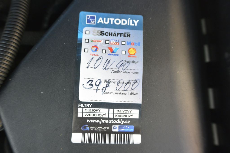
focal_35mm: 27
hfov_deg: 67.4
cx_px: 115
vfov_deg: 47.9
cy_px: 76
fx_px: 173
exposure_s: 1/250
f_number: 3.5
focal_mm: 10
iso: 160
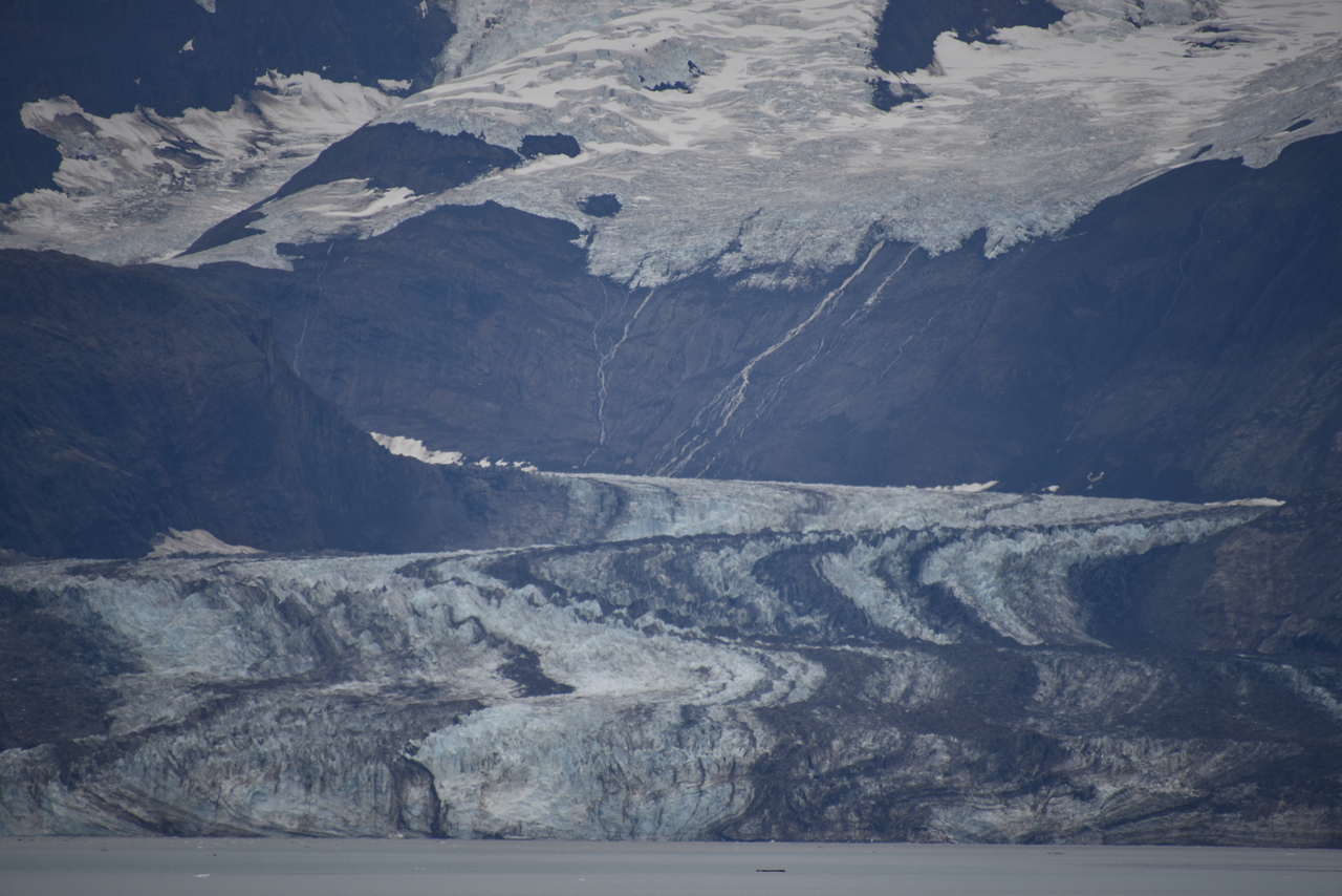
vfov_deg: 4.6
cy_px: 448
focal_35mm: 300
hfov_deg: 6.9
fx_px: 11185
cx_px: 671
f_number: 5.6
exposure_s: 1/640
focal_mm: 300
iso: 220
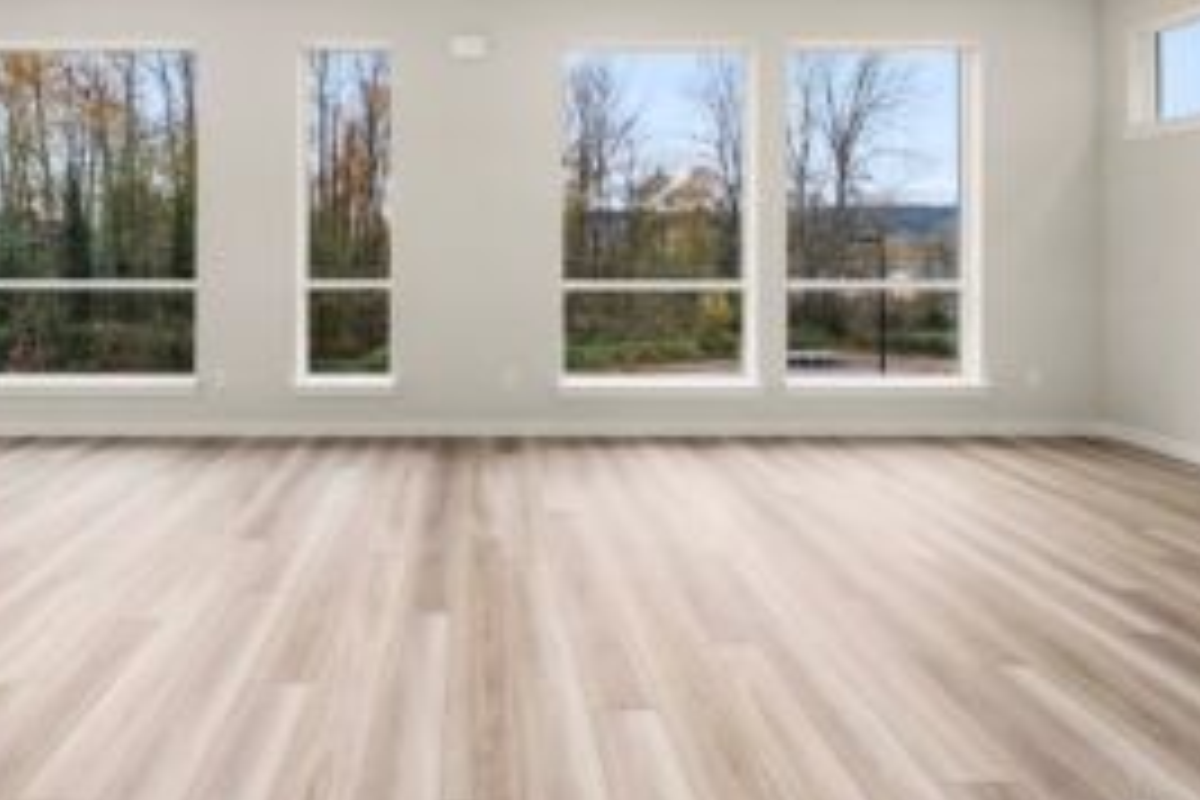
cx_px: 476
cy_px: 272
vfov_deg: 65.7
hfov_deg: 88.8
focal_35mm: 18
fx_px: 600
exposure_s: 1/160
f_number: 7.1
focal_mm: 12
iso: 80
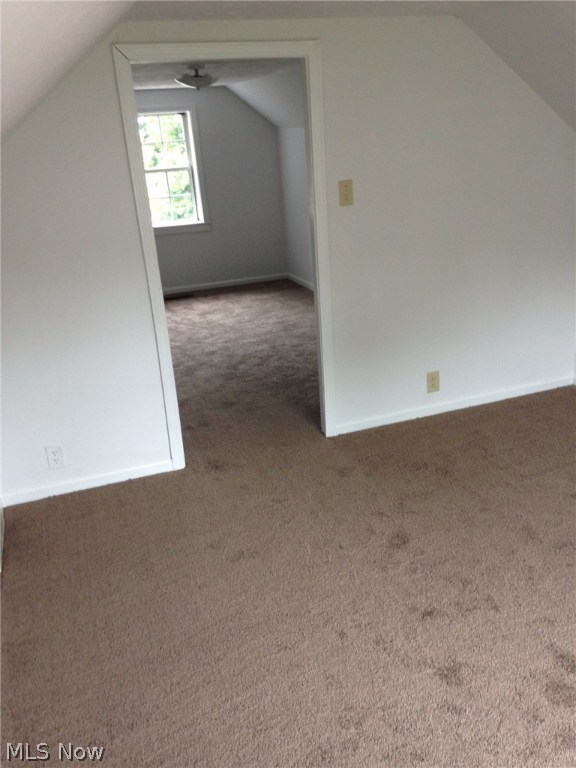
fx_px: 732
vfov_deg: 55.4
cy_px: 384
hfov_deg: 42.9
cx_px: 288
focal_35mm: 33
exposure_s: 1/20
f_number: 2.4
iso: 80
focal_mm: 4.12
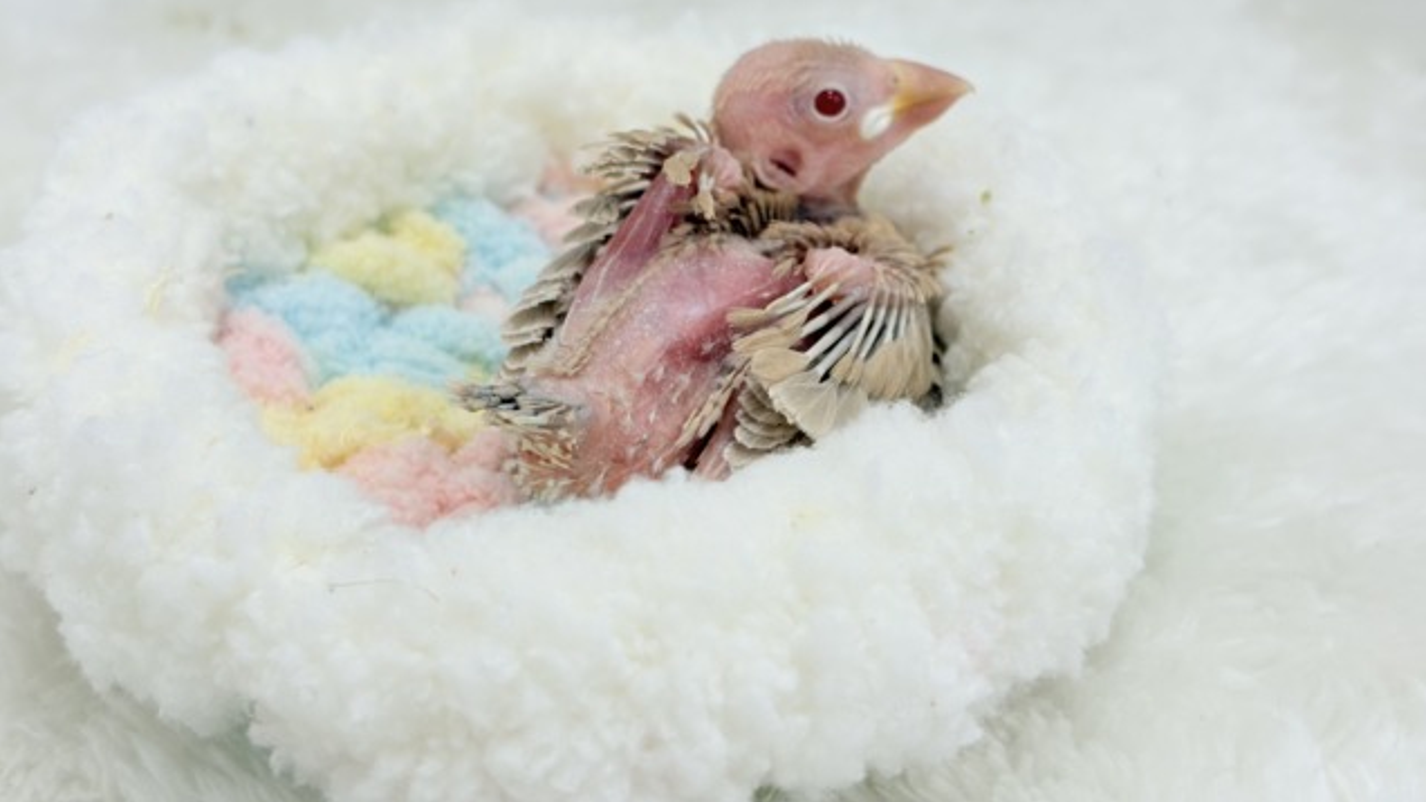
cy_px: 267
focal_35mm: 57
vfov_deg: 21.0
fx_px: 2156
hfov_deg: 36.6
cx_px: 715
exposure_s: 1/100
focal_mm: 5.96
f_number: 1.6
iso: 50
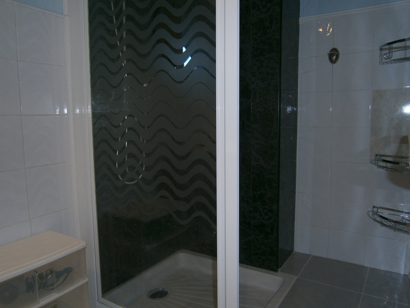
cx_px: 205
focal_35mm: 26
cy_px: 154
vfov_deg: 53.1
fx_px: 308
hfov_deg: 67.3
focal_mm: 4.7
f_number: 2.8
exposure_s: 1/30
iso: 80
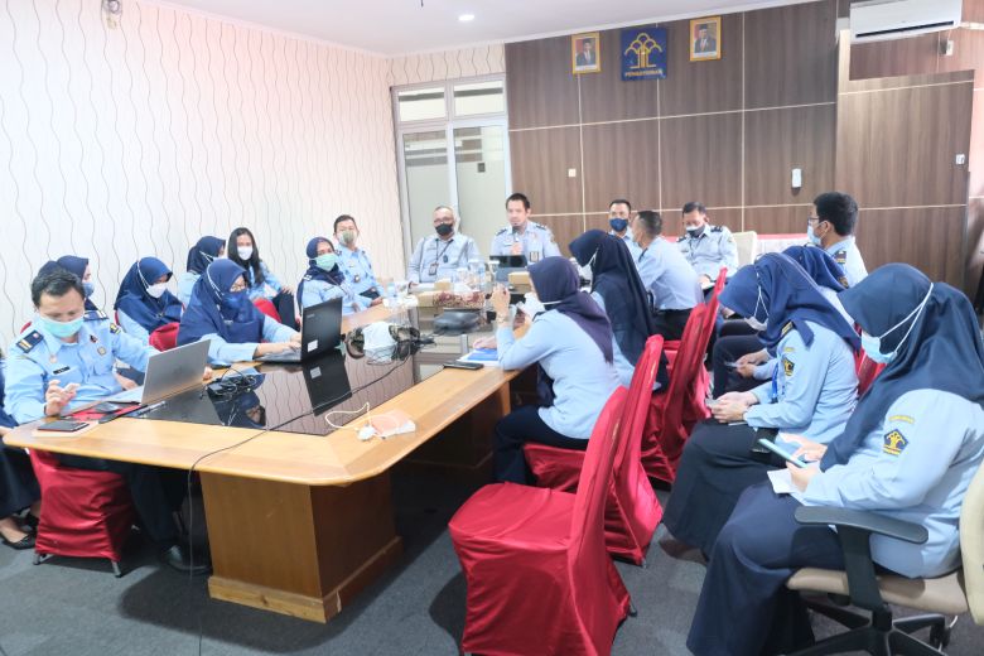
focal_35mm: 27
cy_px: 328
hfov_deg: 67.4
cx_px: 492
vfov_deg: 47.9
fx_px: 738
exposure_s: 1/18
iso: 3200
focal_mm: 18
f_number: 2.8
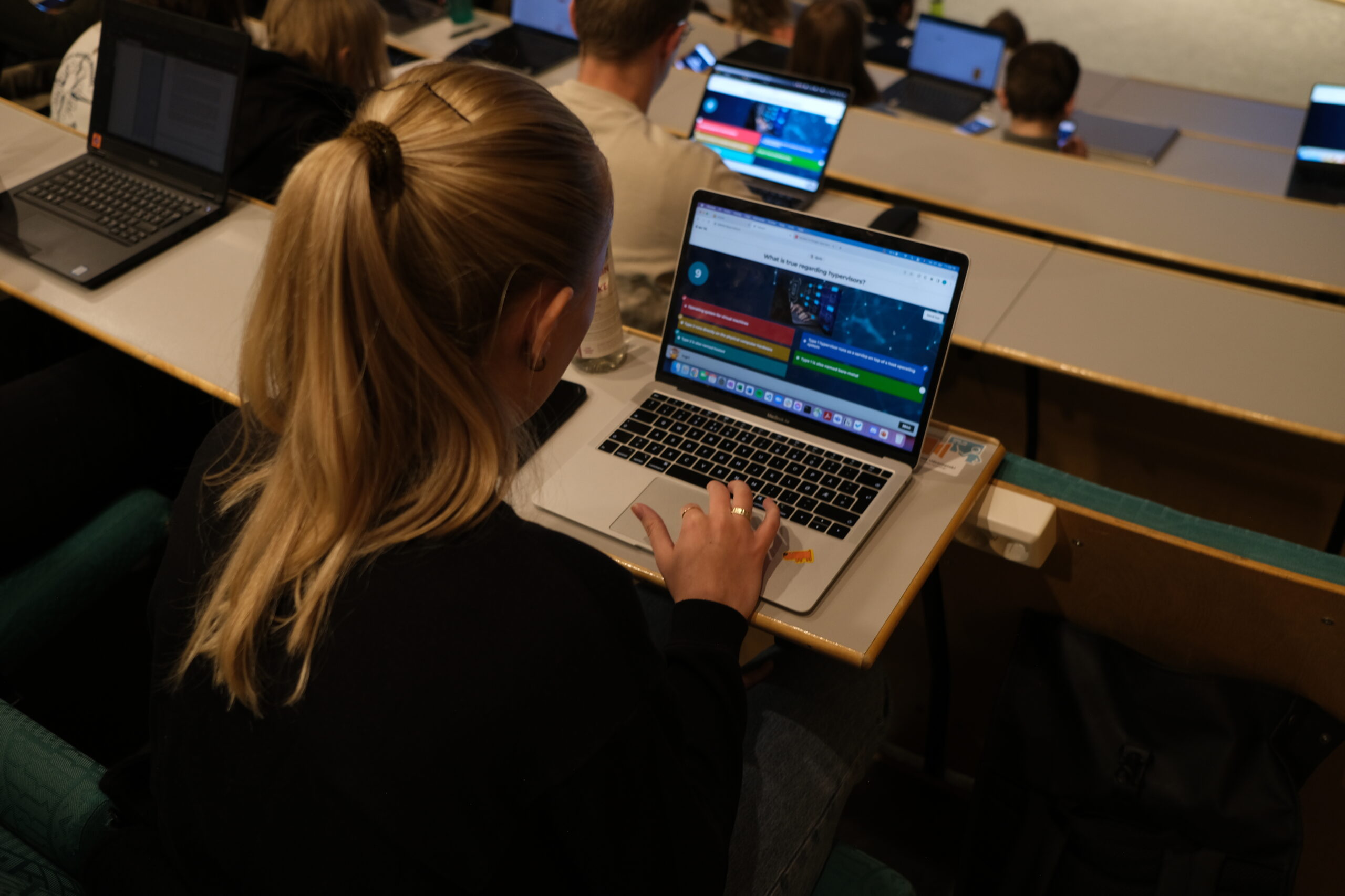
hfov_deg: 54.4
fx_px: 1308
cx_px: 672
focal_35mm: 35
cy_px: 448
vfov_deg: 37.9
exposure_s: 1/30
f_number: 2.8
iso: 500
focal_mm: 23
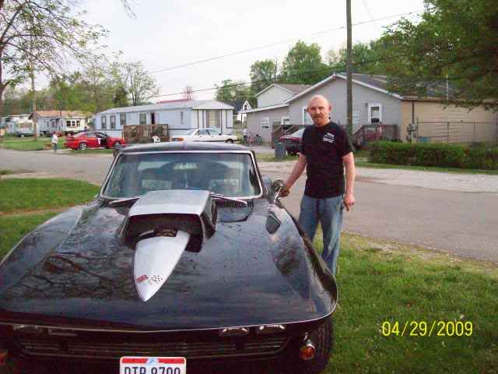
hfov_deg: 51.4
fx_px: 518
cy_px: 187
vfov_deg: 39.7
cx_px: 249
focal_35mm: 36
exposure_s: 1/485
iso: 800
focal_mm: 6
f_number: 2.7
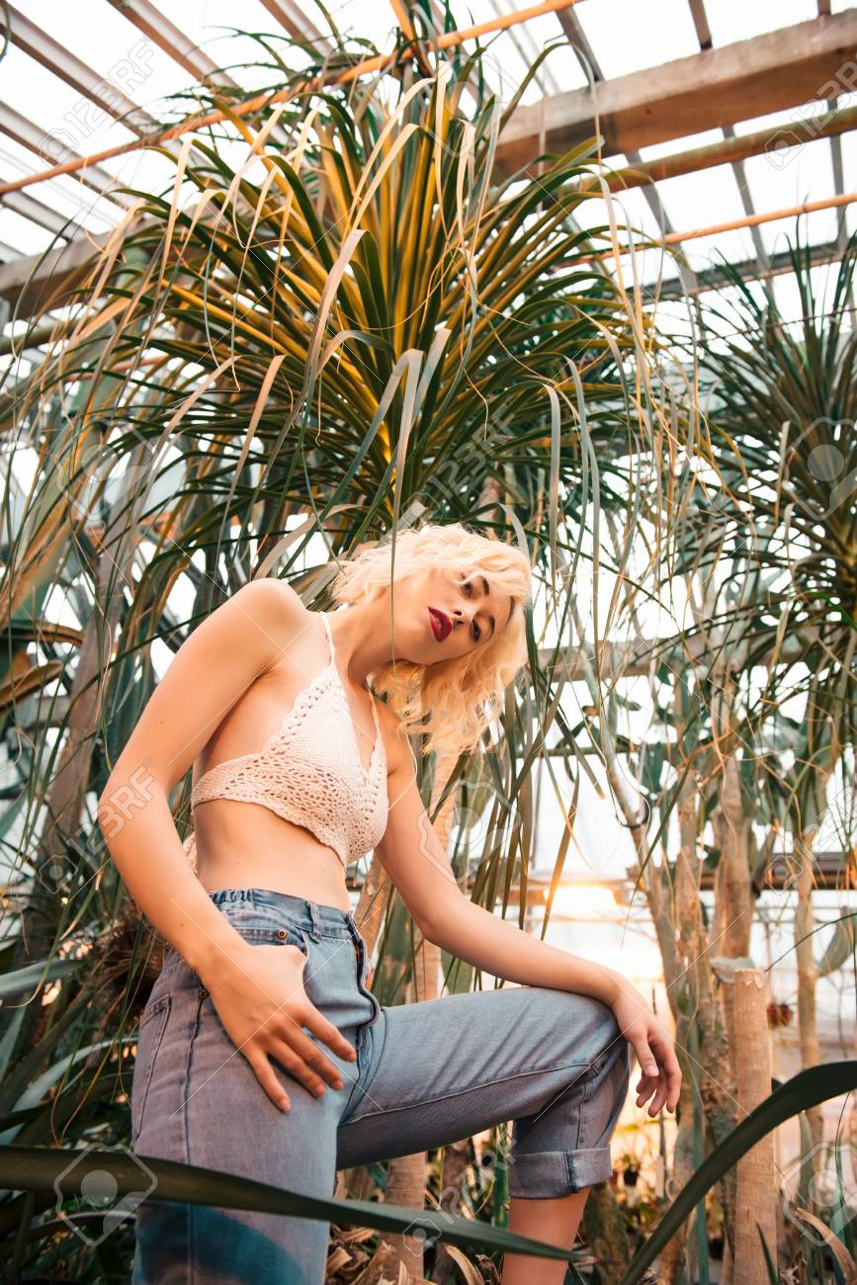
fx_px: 1107
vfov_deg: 60.3
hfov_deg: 42.3
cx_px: 428
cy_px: 642
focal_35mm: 31
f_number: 4
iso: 400
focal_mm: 31
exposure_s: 1/160
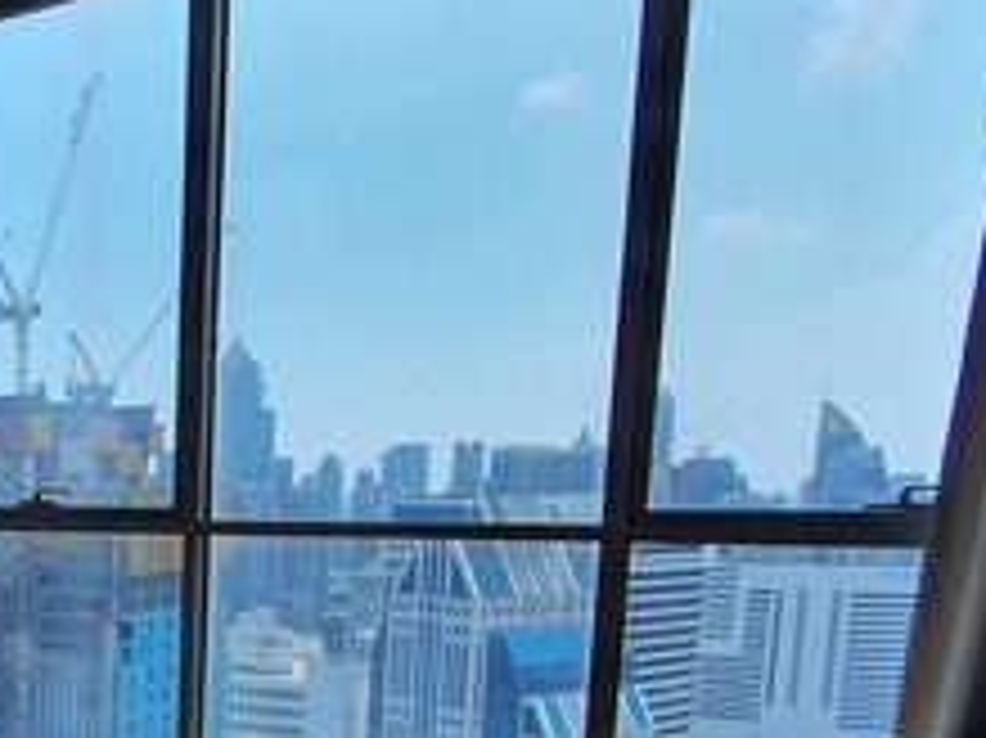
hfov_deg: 38.8
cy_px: 648
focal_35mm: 38
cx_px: -140
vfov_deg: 35.7
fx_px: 1082
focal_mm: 1.8
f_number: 2.2
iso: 50
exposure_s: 1/321
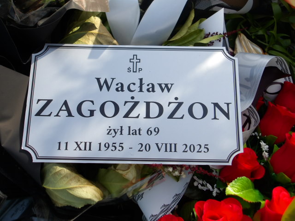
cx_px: 148
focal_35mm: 34
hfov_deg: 54.0
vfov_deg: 41.8
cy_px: 110
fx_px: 290
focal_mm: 6.1
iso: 100
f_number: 3.3
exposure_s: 1/542
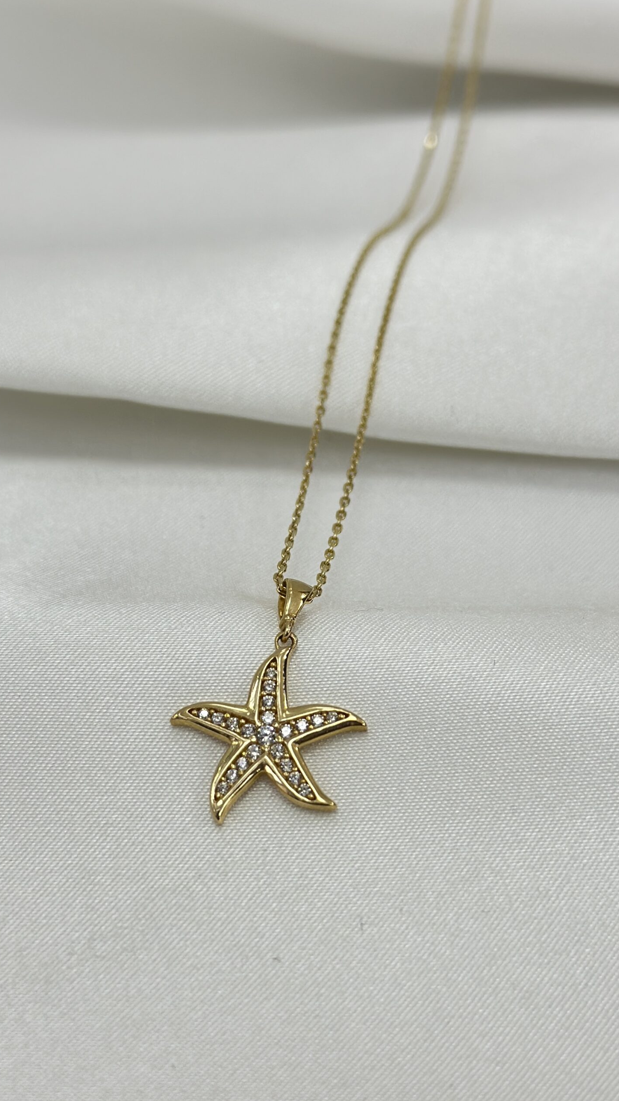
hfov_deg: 22.6
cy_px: 555
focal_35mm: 53
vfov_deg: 39.2
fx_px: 1546
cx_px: 294
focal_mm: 6.86
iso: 80
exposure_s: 1/344
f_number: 1.78
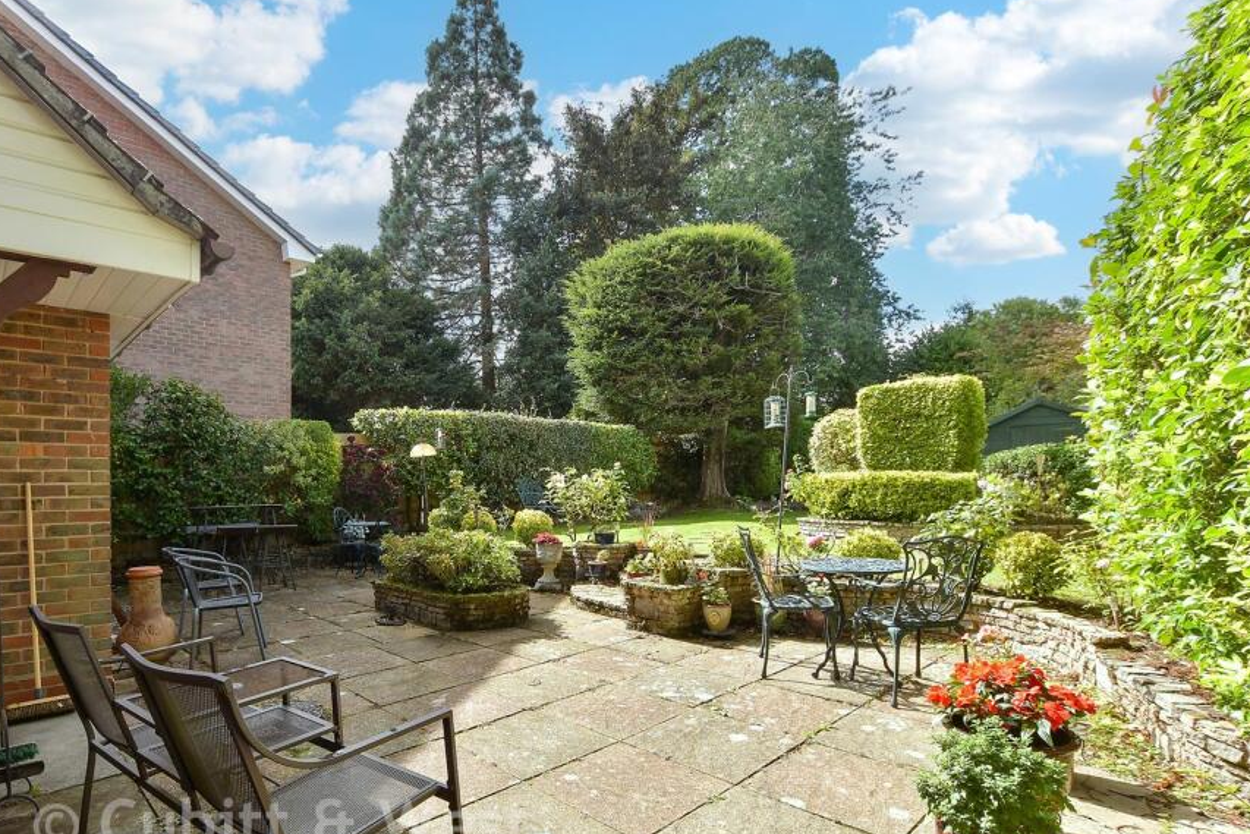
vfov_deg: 67.0
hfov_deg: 89.2
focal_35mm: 18
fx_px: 625
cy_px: 481
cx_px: 520
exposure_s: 1/125
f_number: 8
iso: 160
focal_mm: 10
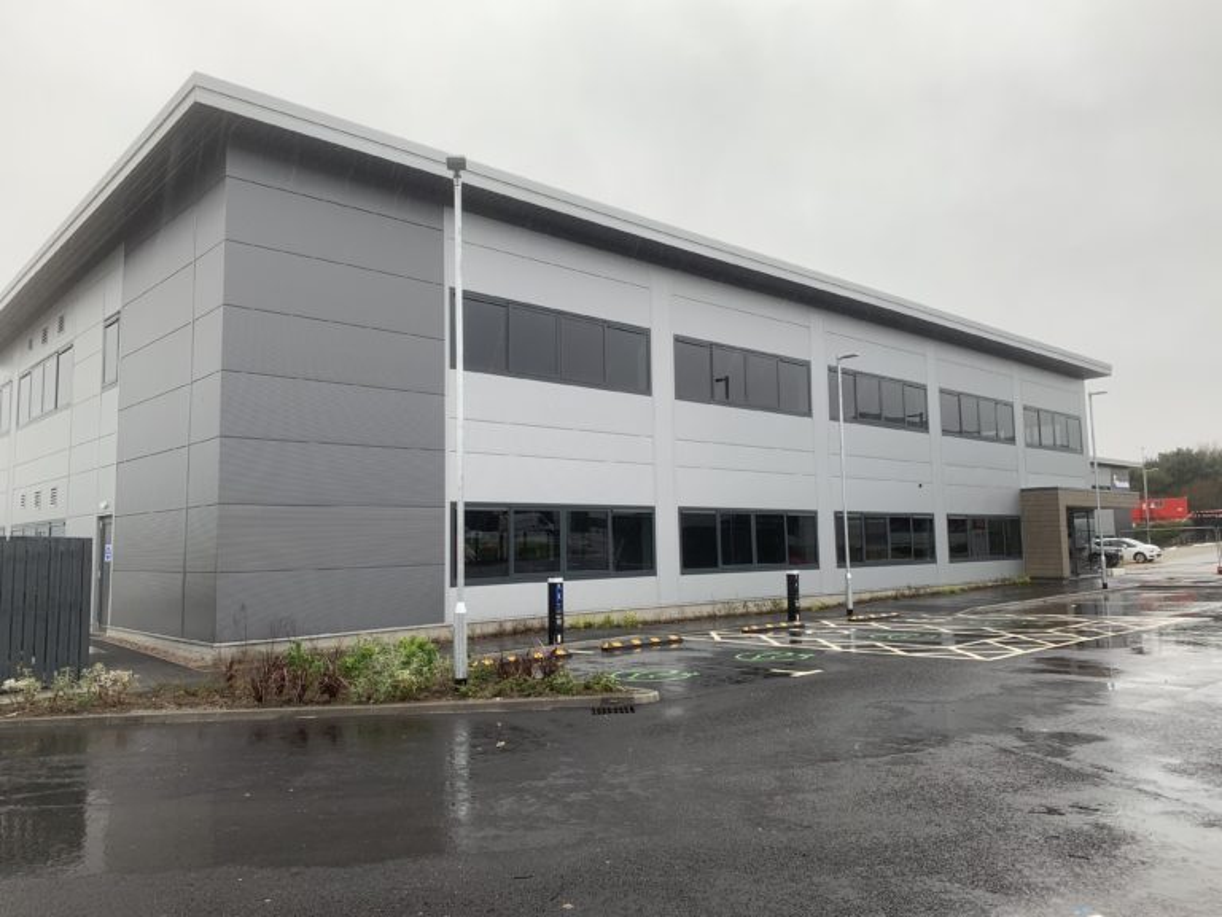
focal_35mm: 26
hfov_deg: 67.3
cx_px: 611
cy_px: 458
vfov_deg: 53.1
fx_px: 918
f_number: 1.8
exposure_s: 1/130
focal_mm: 4.25
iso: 25
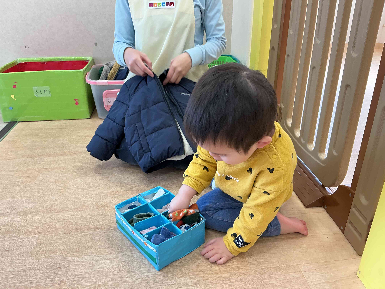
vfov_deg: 48.2
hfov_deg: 61.7
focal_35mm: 29
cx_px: 192
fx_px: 323
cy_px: 144
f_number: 1.8
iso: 50
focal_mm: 3
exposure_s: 1/120
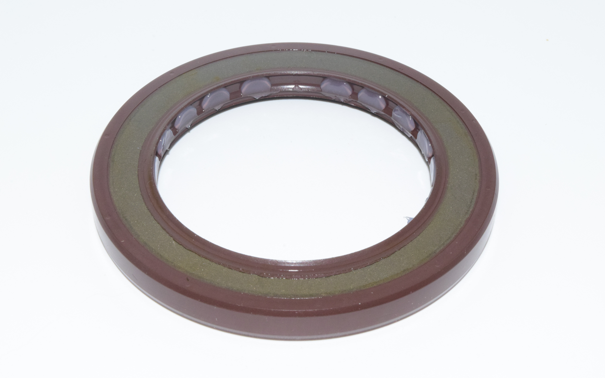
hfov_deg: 24.5
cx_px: 303
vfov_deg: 15.5
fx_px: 1393
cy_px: 187
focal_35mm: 85
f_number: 36
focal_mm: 55
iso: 1600
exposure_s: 1/60
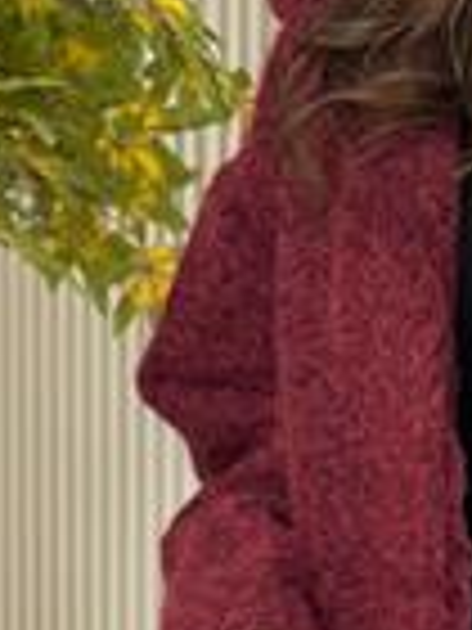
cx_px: 508
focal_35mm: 183
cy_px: 439
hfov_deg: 8.1
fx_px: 3327
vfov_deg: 10.8
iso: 64
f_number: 1.78
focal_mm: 6.86
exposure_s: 1/113
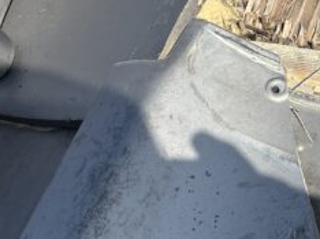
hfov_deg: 17.0
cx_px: 290
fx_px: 1053
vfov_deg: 13.0
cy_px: 120
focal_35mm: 114
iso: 50
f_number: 1.6
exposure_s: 1/2710
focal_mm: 5.96
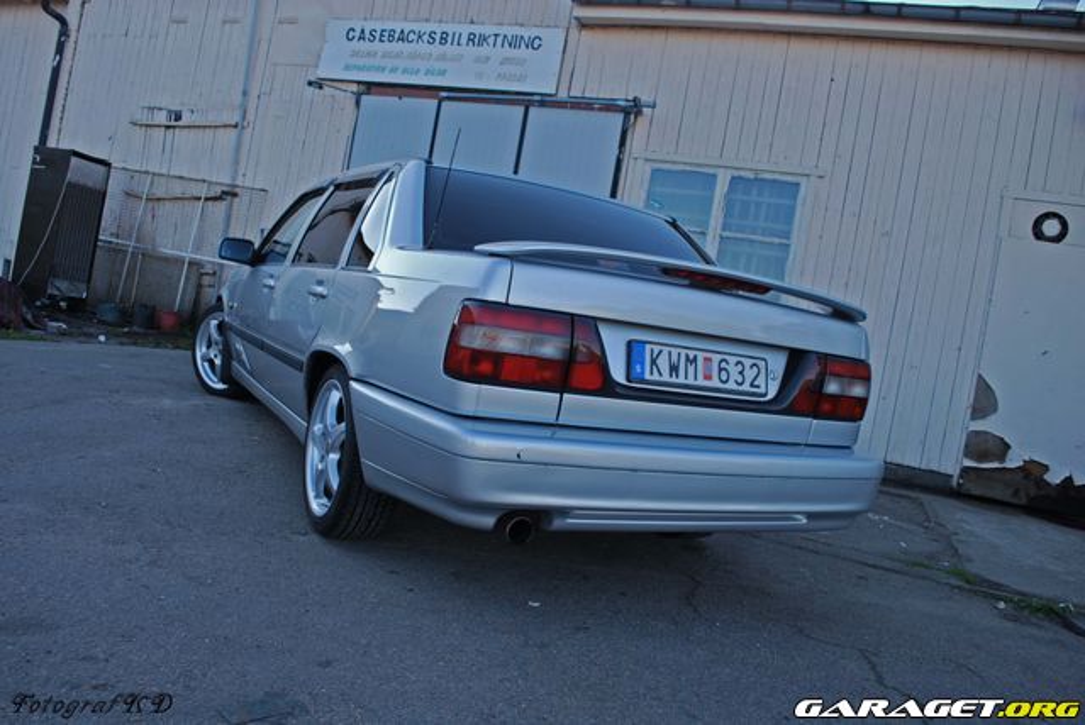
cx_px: 542
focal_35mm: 27
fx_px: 814
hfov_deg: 67.3
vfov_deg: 48.0
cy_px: 362
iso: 140
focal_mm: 18
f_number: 5.6
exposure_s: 1/125
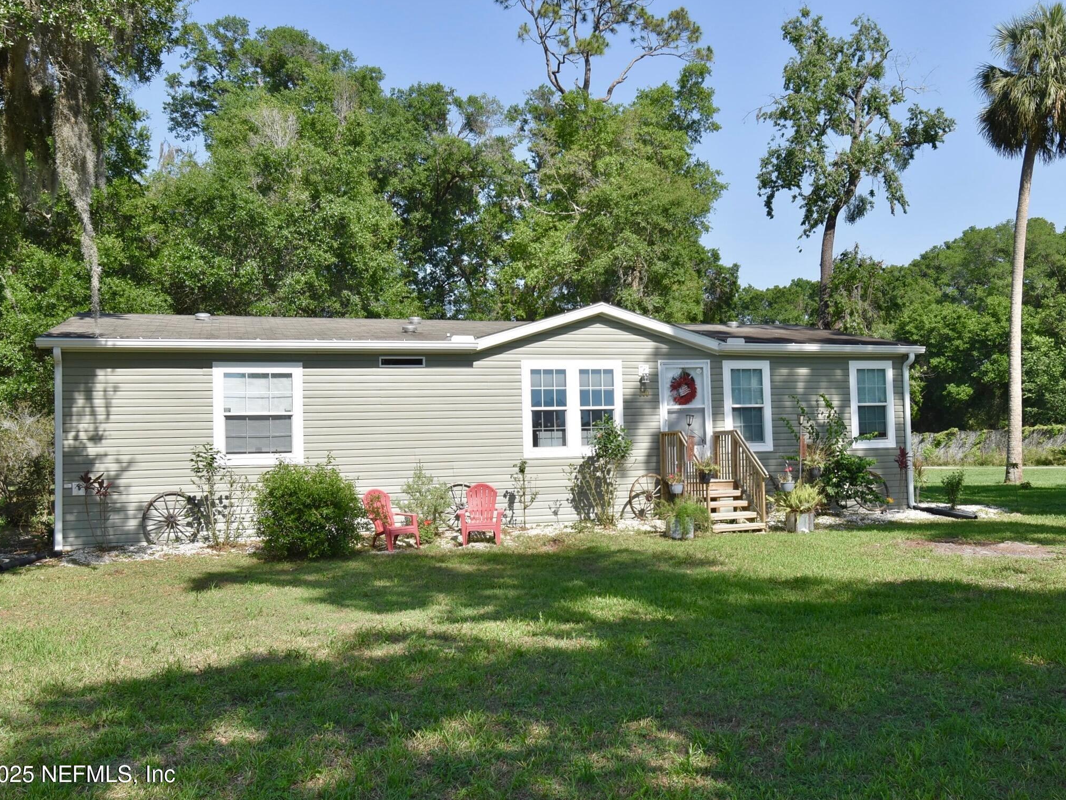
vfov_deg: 43.0
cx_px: 573
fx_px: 1016
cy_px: 404
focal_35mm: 33
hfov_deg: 55.3
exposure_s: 1/320
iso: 200
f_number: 9
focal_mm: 20
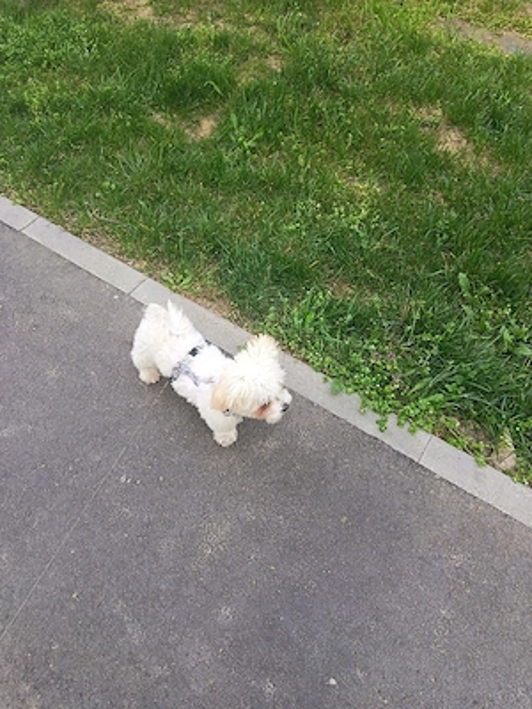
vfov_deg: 71.6
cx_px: 266
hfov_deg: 56.8
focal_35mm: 24
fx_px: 492
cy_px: 354
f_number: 1.75
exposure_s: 1/100
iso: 200
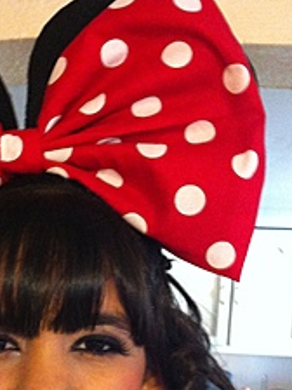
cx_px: 30
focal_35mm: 75
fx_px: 844
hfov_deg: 19.3
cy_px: 409
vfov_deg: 24.5
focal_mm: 3.85
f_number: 2.8
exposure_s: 1/15
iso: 400
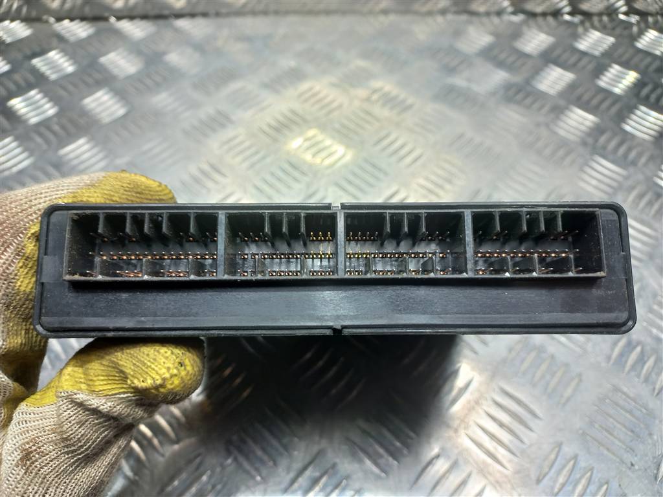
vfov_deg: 54.9
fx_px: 479
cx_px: 332
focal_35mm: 25
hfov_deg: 69.4
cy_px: 248
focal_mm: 4.6
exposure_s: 1/50
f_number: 1.8
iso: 50
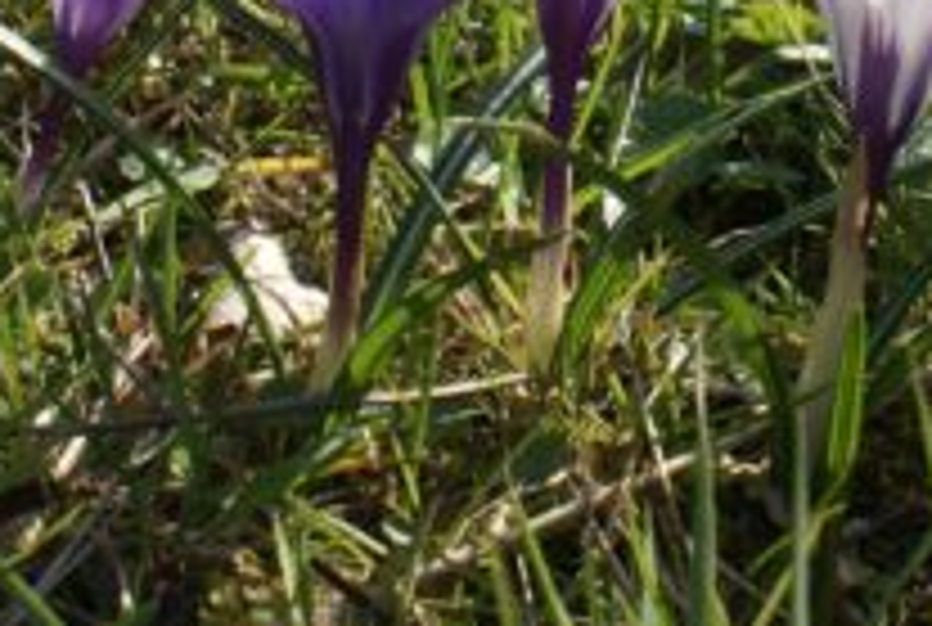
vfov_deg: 11.7
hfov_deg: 18.0
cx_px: 599
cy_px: -275
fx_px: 2932
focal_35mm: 113
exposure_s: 1/100
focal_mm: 26
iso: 100
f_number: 11
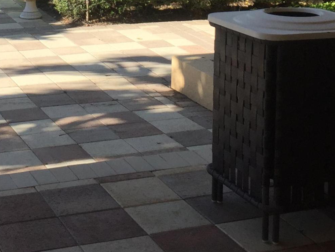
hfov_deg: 23.2
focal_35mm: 84
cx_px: 115
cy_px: -104
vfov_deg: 16.3
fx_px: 813
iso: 32
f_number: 2.2
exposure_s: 1/1412
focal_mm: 4.15
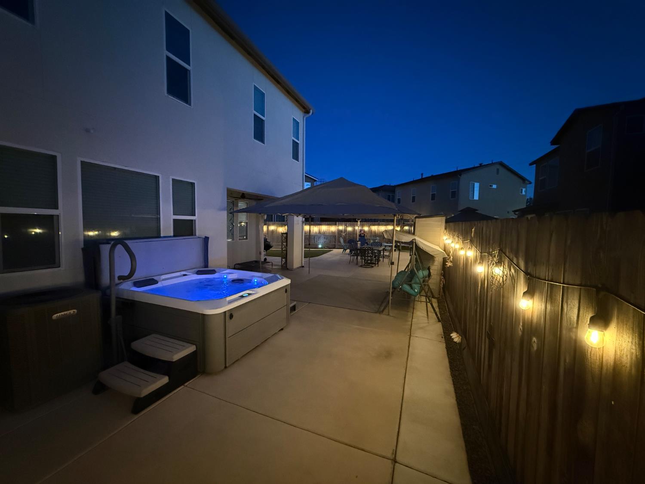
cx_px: 322
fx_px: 261
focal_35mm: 14
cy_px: 242
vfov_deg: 85.7
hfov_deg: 102.1
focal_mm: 2.22
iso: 1600
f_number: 2.2
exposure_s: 1/30
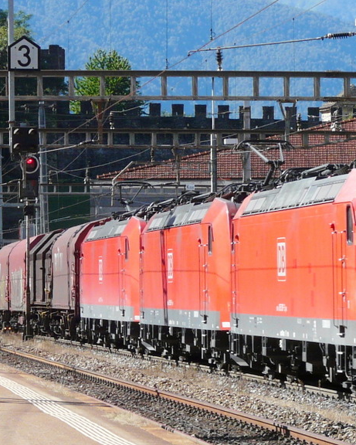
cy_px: 248
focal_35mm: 168
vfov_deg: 11.5
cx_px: 296
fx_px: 2212
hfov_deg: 9.2
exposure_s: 1/250
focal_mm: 16.2
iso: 100
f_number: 5.6
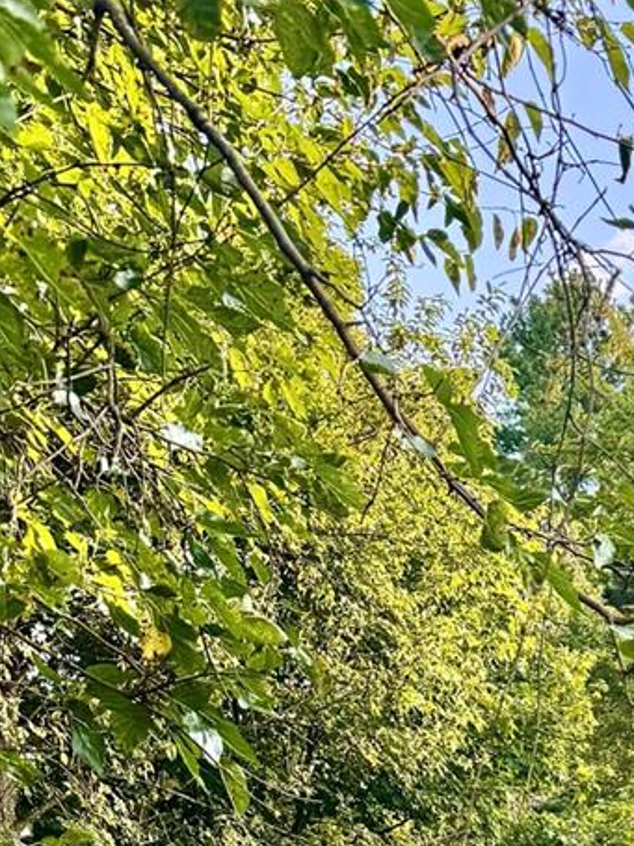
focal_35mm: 81
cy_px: 1300
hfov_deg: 17.0
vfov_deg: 20.4
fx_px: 1979
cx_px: 861
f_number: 1.78
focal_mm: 6.76
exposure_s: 1/225
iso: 80
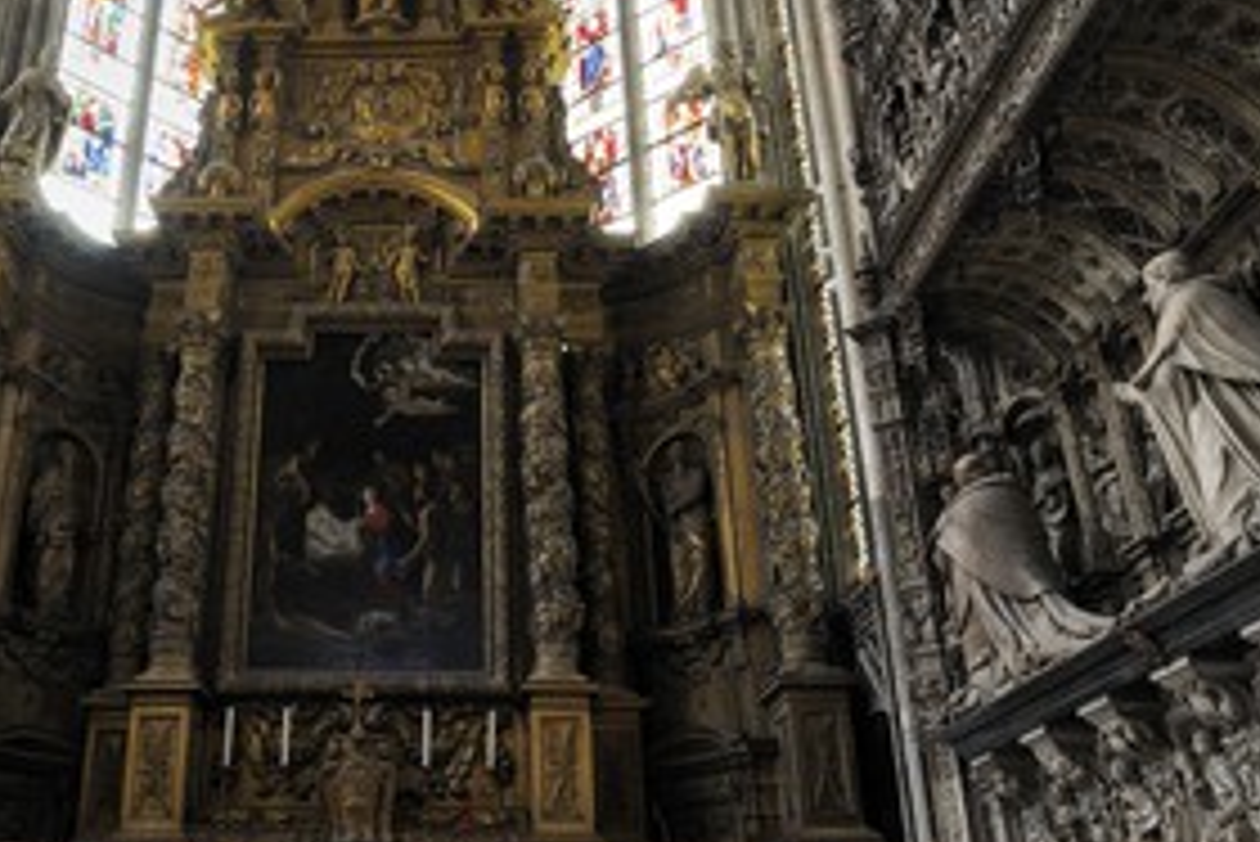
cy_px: 315
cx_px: 432
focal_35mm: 36
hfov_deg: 52.2
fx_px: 1261
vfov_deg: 36.7
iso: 200
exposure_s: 1
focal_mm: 24
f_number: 7.1
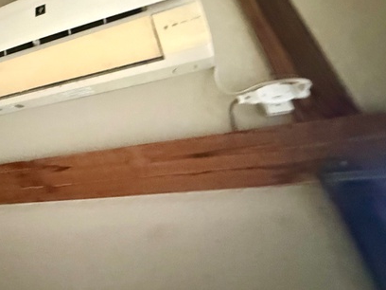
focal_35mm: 24
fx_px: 268
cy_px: 55
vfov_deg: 52.9
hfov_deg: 64.7
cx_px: 73
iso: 1600
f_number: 2.2
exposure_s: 1/46
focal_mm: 2.22
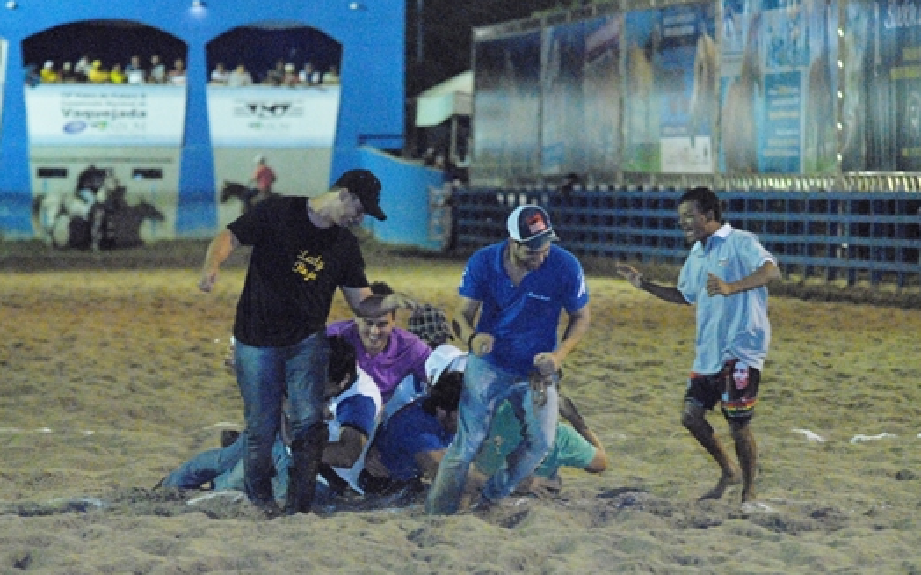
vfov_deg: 6.7
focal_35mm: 196
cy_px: 273
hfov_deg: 10.7
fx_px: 4918
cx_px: 471
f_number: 2.8
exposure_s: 1/250
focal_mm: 122
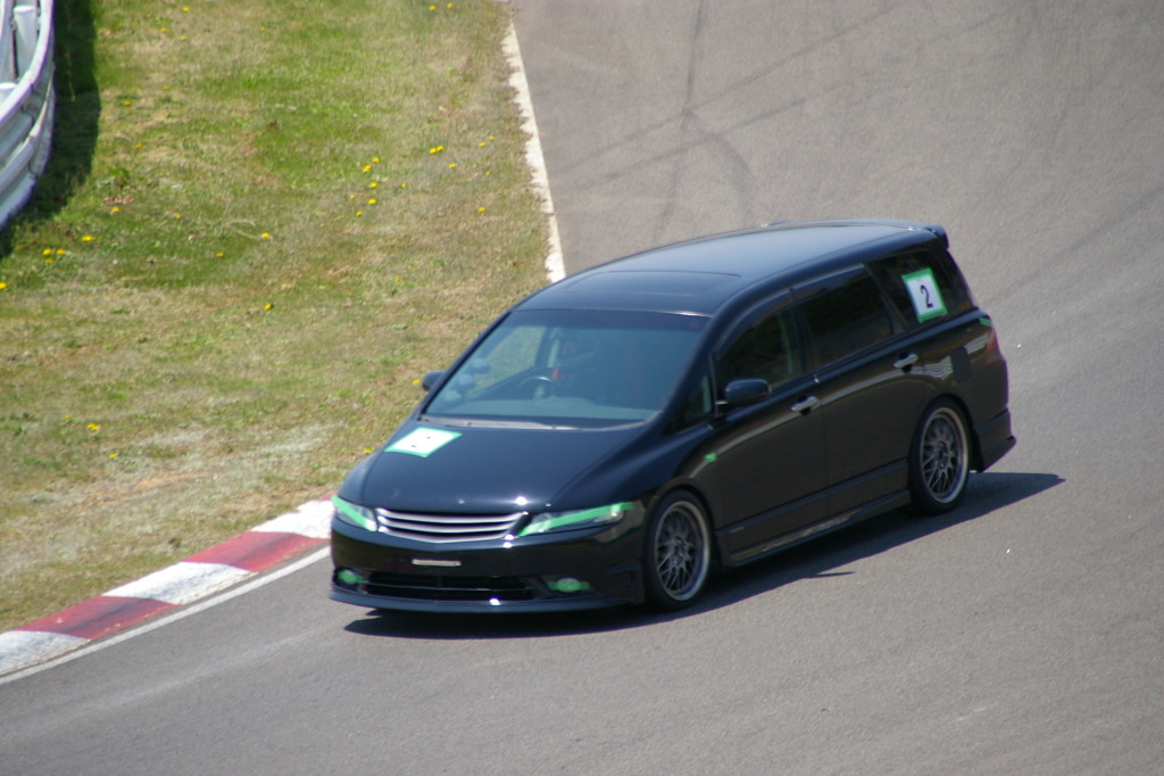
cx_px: 582
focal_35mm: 375
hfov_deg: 5.5
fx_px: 12120
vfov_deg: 3.7
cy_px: 388
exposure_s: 1/350
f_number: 8
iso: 200
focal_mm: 250
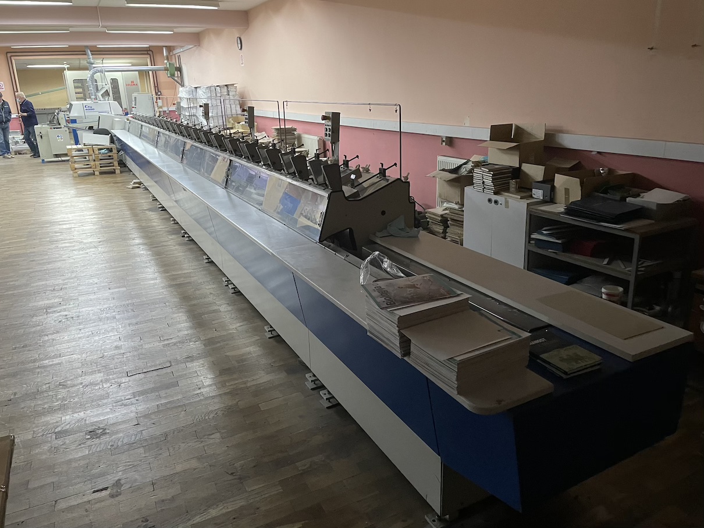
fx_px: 529
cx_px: 352
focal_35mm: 26
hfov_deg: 67.3
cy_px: 264
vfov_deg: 53.0
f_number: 1.6
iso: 400
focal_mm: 4.2
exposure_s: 1/33
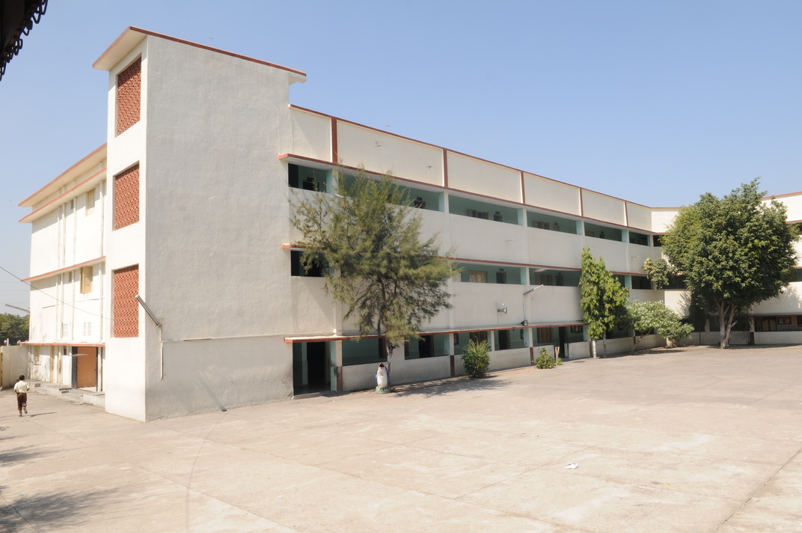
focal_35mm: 26
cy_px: 266
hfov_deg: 70.5
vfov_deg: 50.3
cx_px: 401
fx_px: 567
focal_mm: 17
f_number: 10
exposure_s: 1/125
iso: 200
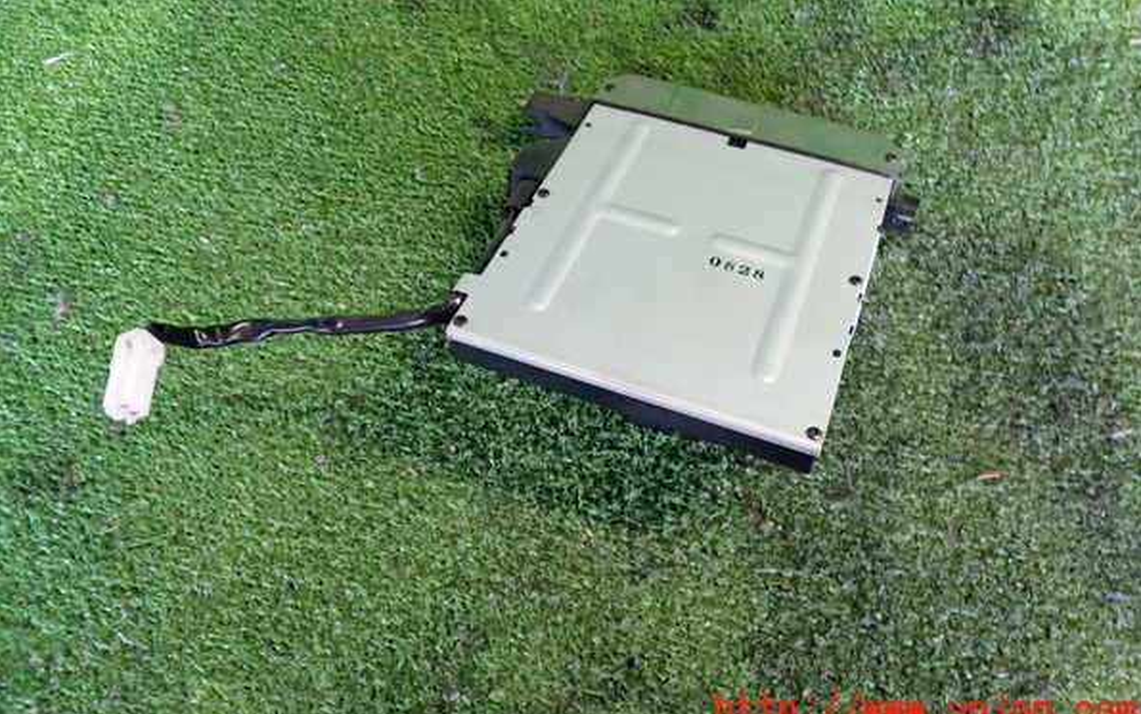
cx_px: 572
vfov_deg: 39.4
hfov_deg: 59.6
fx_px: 995
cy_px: 304
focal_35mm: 32
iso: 320
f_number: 2.3
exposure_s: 1/30
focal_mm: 5.4
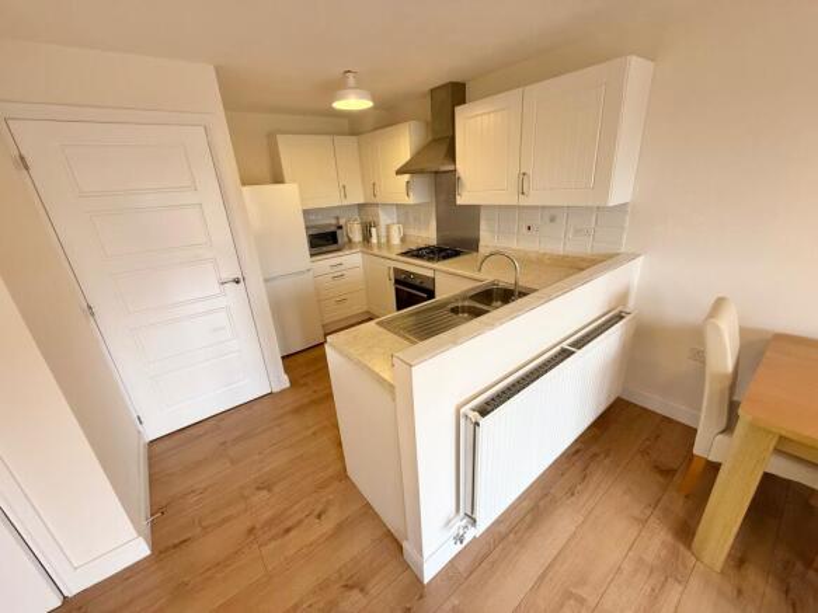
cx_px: 409
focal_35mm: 14
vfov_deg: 85.7
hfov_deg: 102.1
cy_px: 306
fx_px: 331
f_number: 2.2
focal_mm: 2.22
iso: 250
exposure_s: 1/100
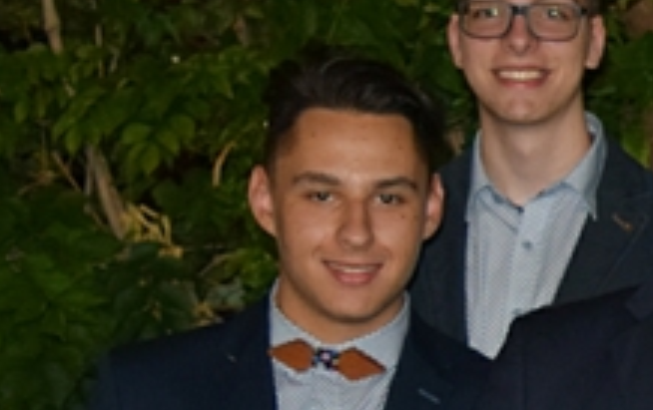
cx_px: 1267
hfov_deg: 13.1
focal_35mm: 140
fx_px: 2495
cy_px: 432
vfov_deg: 9.3
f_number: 3.8
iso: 800
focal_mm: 20
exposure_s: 1/60
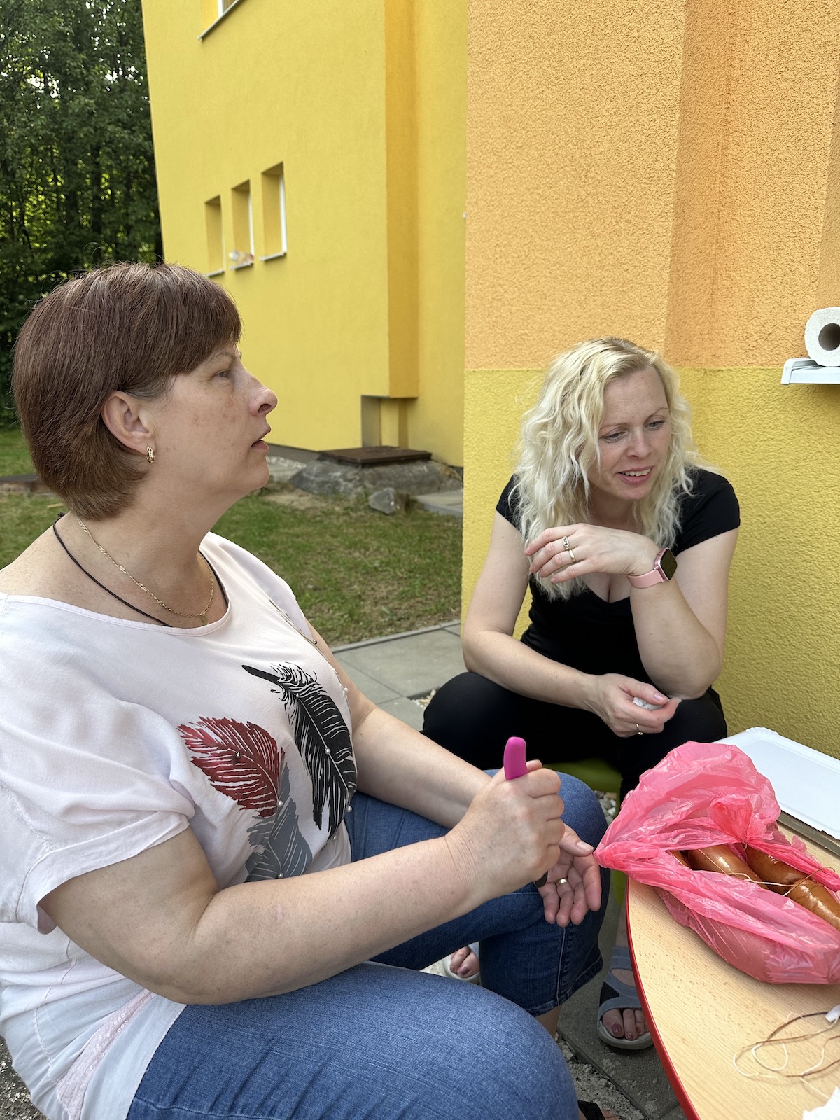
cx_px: 420
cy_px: 560
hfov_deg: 56.8
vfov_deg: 71.6
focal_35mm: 24
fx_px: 777
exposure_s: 1/555
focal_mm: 6.86
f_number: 1.78
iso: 80
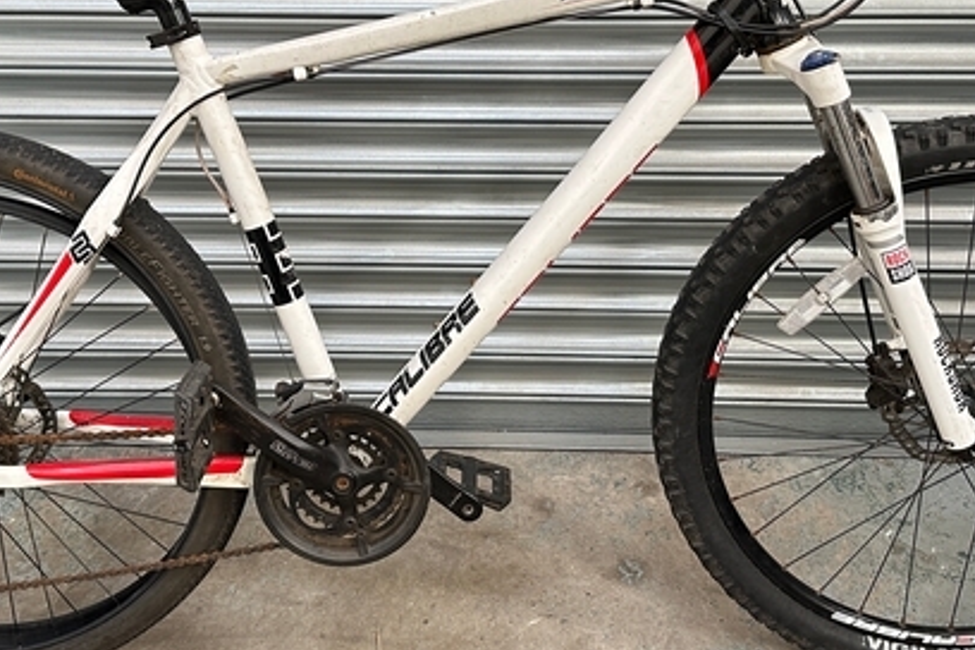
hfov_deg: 44.5
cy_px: 220
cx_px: 471
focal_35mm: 44
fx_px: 1192
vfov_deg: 30.3
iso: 200
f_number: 1.78
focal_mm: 6.86
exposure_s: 1/50
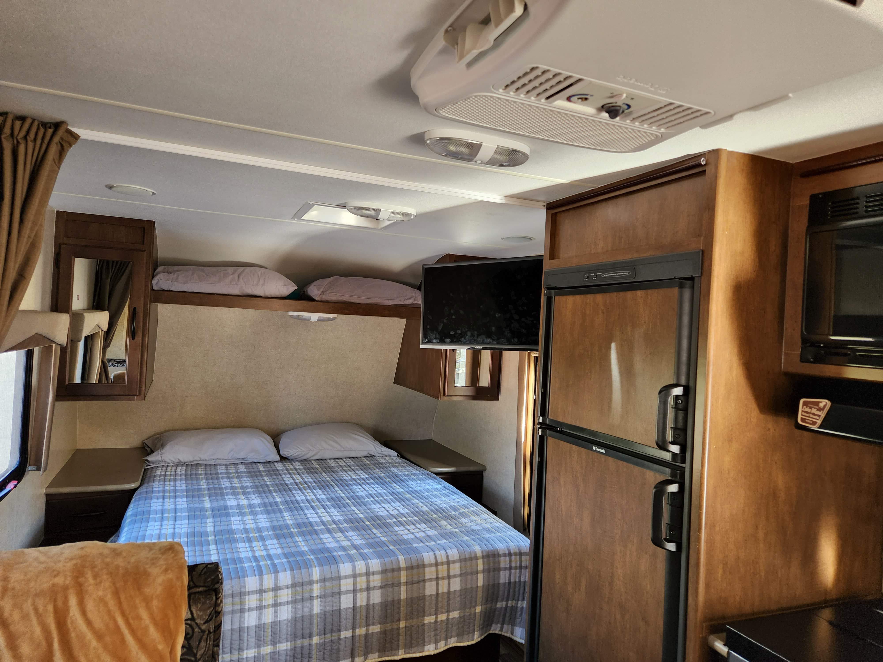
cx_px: 442
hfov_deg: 73.9
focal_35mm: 23
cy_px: 331
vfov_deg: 58.9
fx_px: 587
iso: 400
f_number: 1.8
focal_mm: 5.4
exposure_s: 1/120
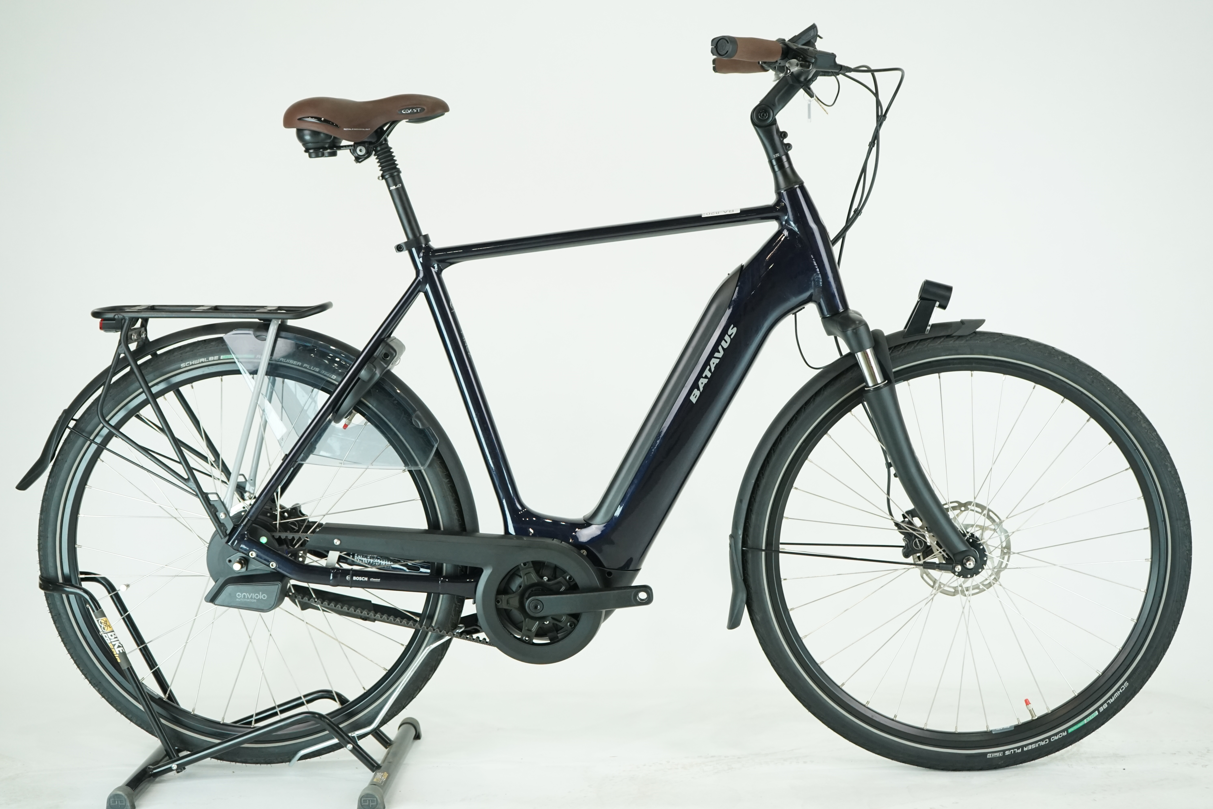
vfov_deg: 25.1
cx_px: 606
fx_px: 1819
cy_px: 404
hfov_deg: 36.9
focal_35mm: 54
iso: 1600
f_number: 5.6
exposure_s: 1/200
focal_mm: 54
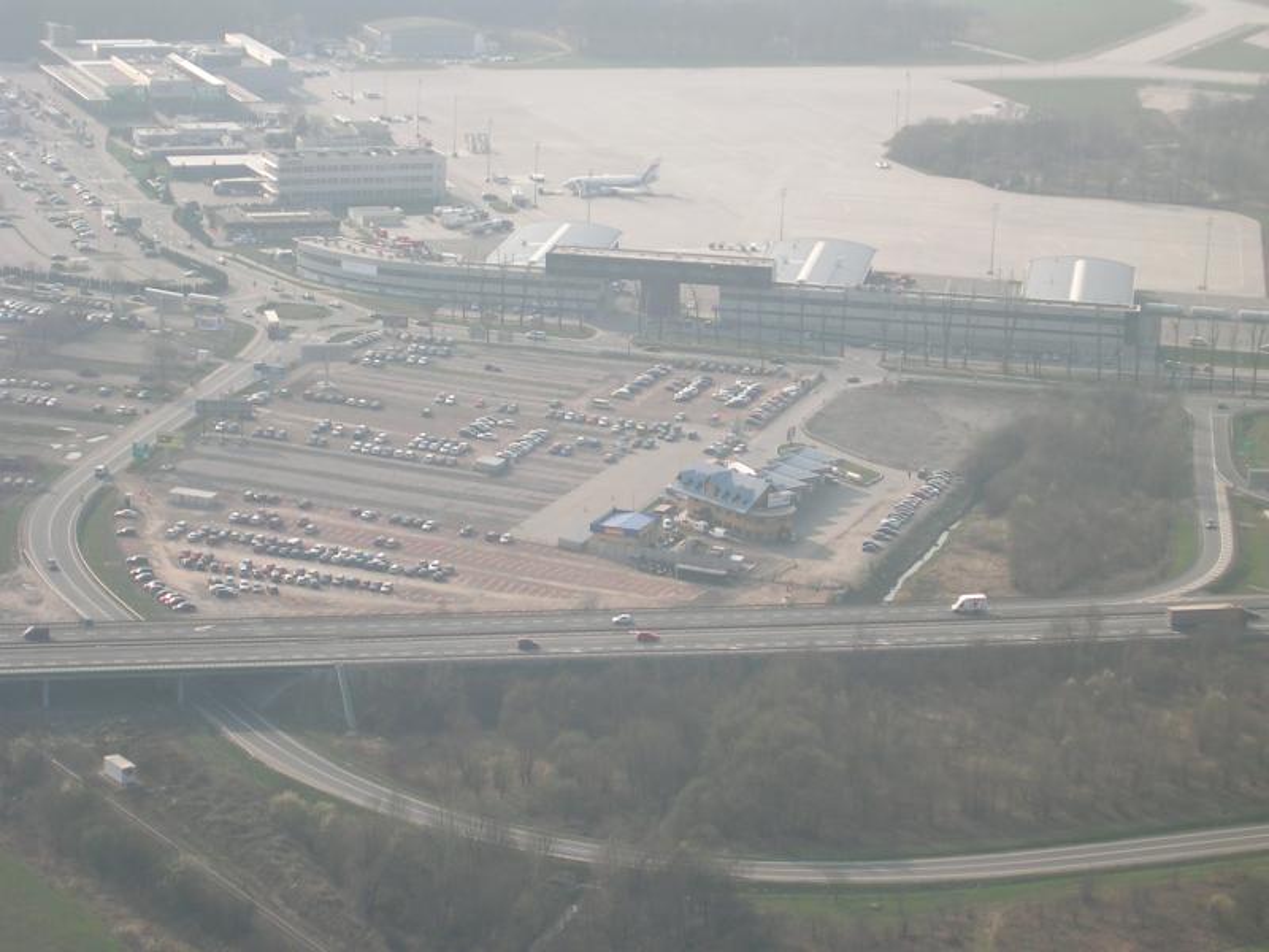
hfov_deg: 18.7
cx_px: 634
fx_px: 3849
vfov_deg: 14.1
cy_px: 476
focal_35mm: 105
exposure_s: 1/244
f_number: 4.9
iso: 50
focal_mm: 16.2
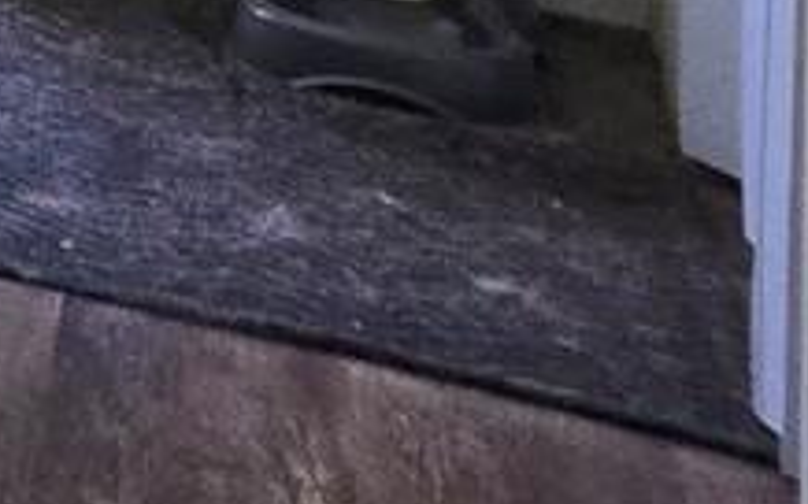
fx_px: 2223
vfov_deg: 10.3
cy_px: -889
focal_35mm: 101
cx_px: -1660
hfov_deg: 11.2
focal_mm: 2.2
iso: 200
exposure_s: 1/60
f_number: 2.2
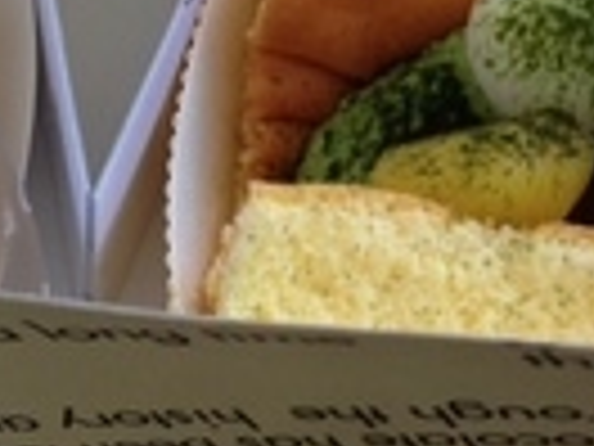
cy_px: -45
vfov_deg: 14.5
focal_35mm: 100
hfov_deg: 19.4
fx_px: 1716
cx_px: 122
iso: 50
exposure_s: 1/40
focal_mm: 4.12
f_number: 2.4
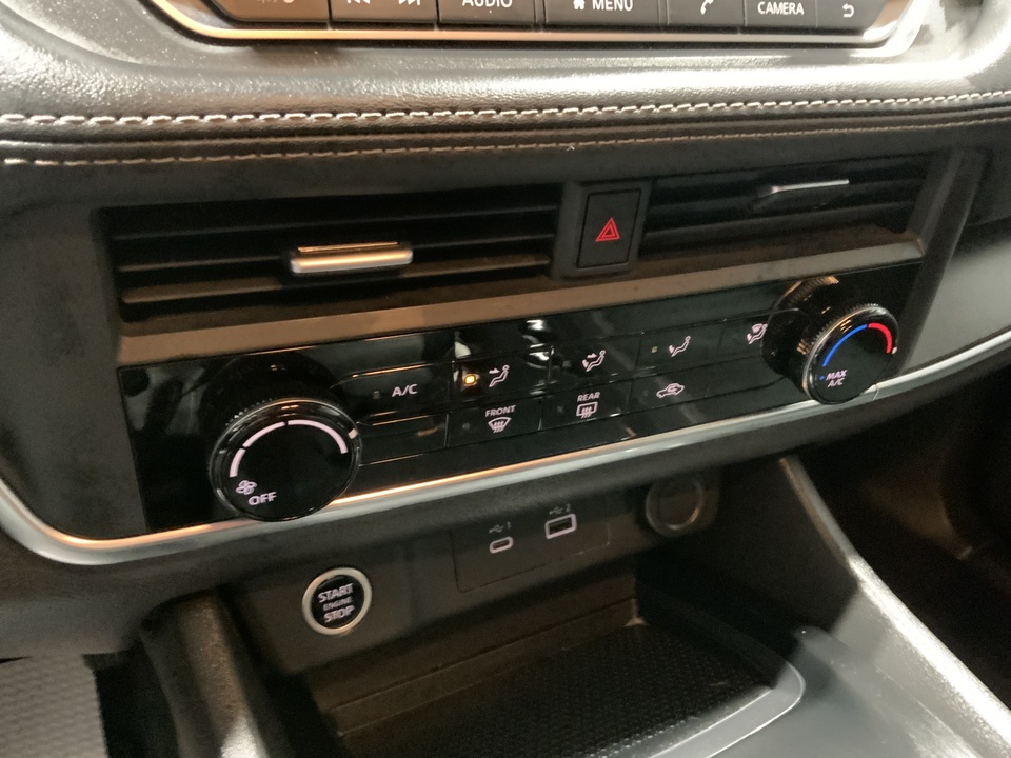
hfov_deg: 61.7
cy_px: 379
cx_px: 506
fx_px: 847
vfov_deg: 48.2
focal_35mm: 29
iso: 640
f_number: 1.8
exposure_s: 1/24
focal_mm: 3
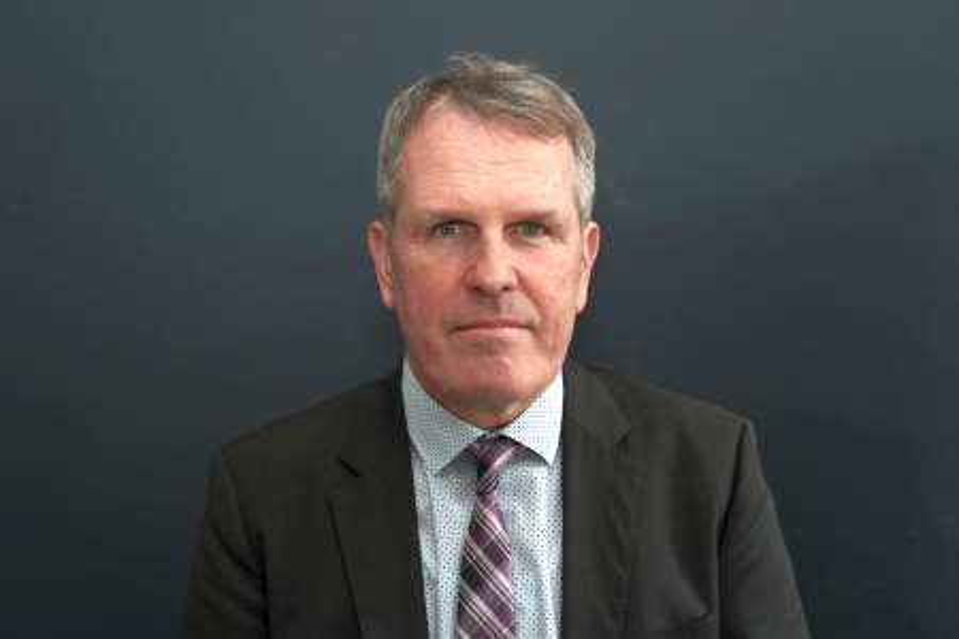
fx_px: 1332
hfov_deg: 39.6
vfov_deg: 27.0
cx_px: 480
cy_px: 320
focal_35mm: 50
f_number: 3.5
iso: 250
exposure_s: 1/125
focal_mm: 50
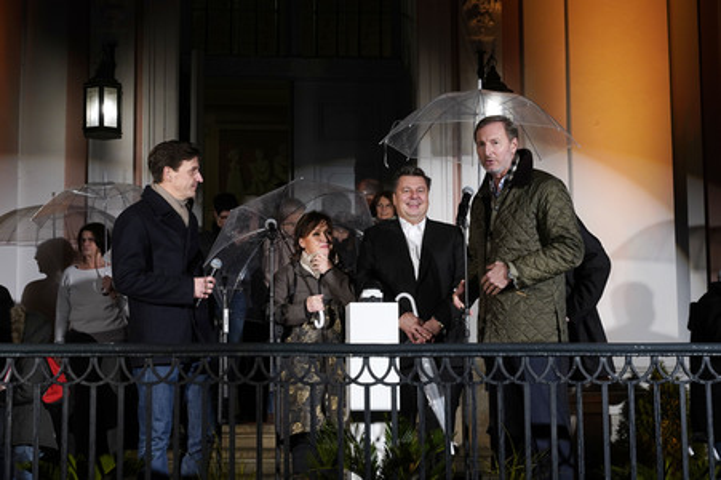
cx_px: 360
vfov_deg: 20.6
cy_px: 240
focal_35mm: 66
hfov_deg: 30.5
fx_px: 1321
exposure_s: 1/160
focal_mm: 66
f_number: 6.3
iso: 1600
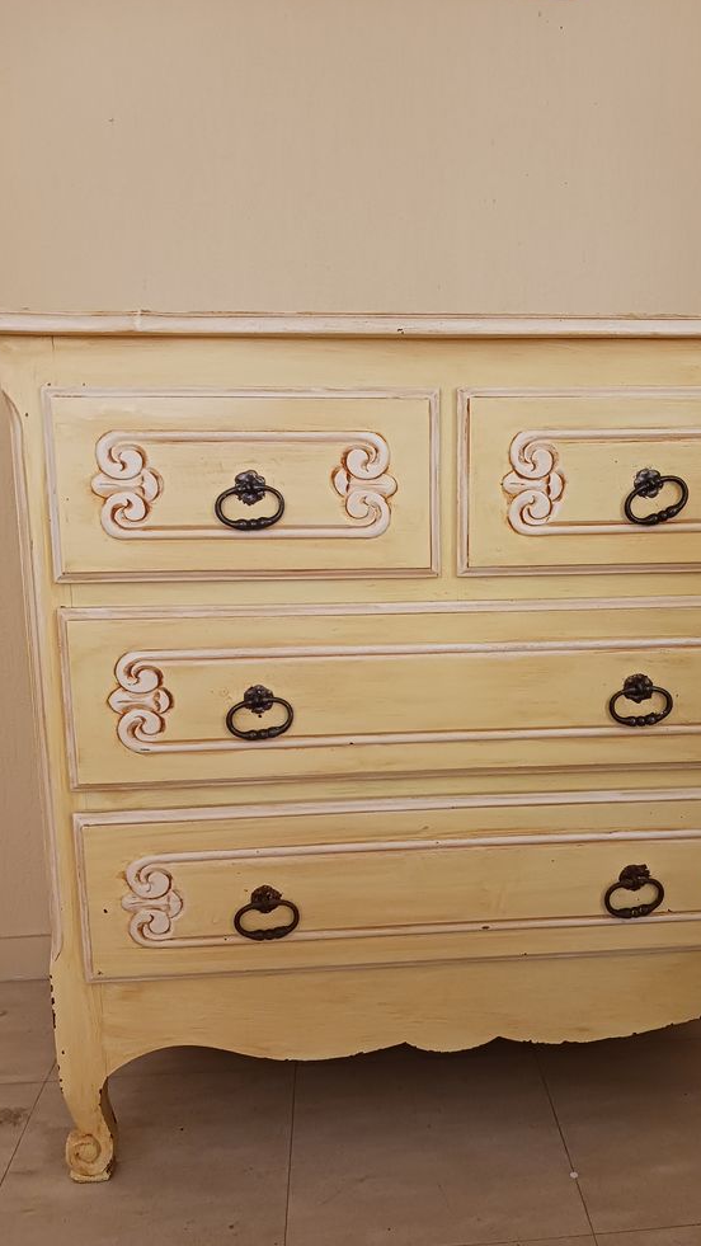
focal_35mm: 30
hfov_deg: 38.7
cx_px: 436
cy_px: 621
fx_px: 991
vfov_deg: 64.3
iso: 400
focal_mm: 4
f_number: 1.8
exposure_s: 1/25
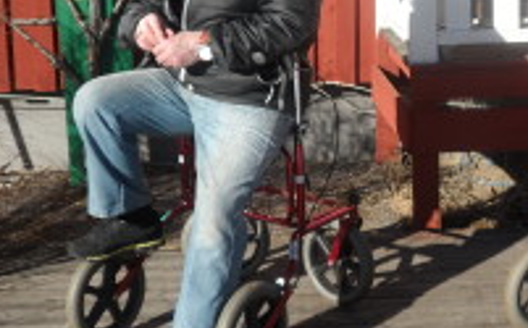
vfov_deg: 17.5
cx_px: 423
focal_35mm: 74
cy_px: 97
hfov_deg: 27.3
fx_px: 1063
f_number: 3.5
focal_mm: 6.5
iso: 80
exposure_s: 1/500
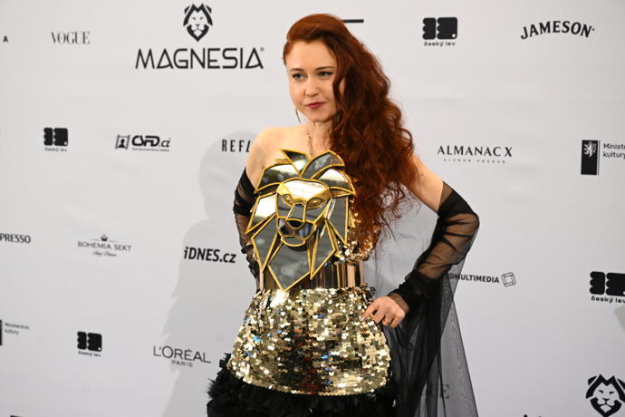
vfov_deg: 22.6
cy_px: 208
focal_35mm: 60
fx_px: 1042
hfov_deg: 33.4
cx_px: 312
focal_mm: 60
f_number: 5
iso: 3200
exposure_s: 1/200
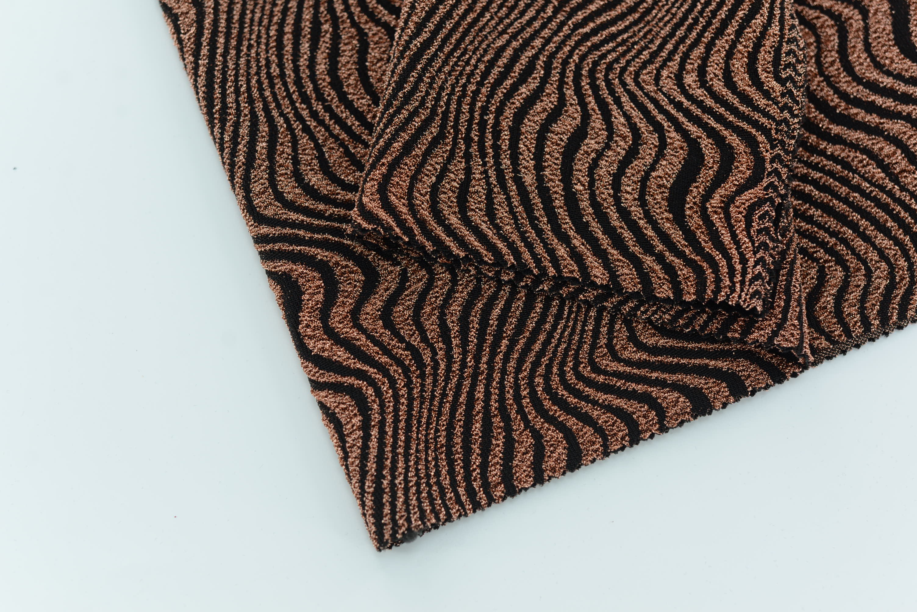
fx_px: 1274
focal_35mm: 50
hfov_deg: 39.6
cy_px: 306
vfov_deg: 27.0
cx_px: 458
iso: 100
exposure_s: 1/100
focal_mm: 50
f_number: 4
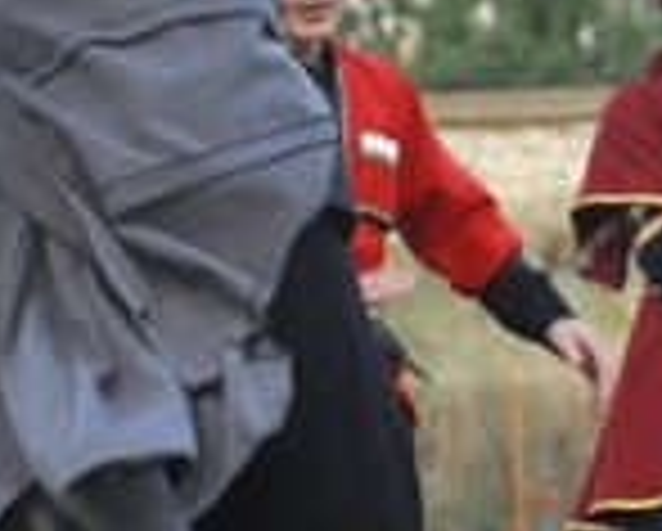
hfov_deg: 3.2
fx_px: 11732
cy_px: -272
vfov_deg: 2.6
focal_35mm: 598
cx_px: 486
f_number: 8
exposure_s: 1/200
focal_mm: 98
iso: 800
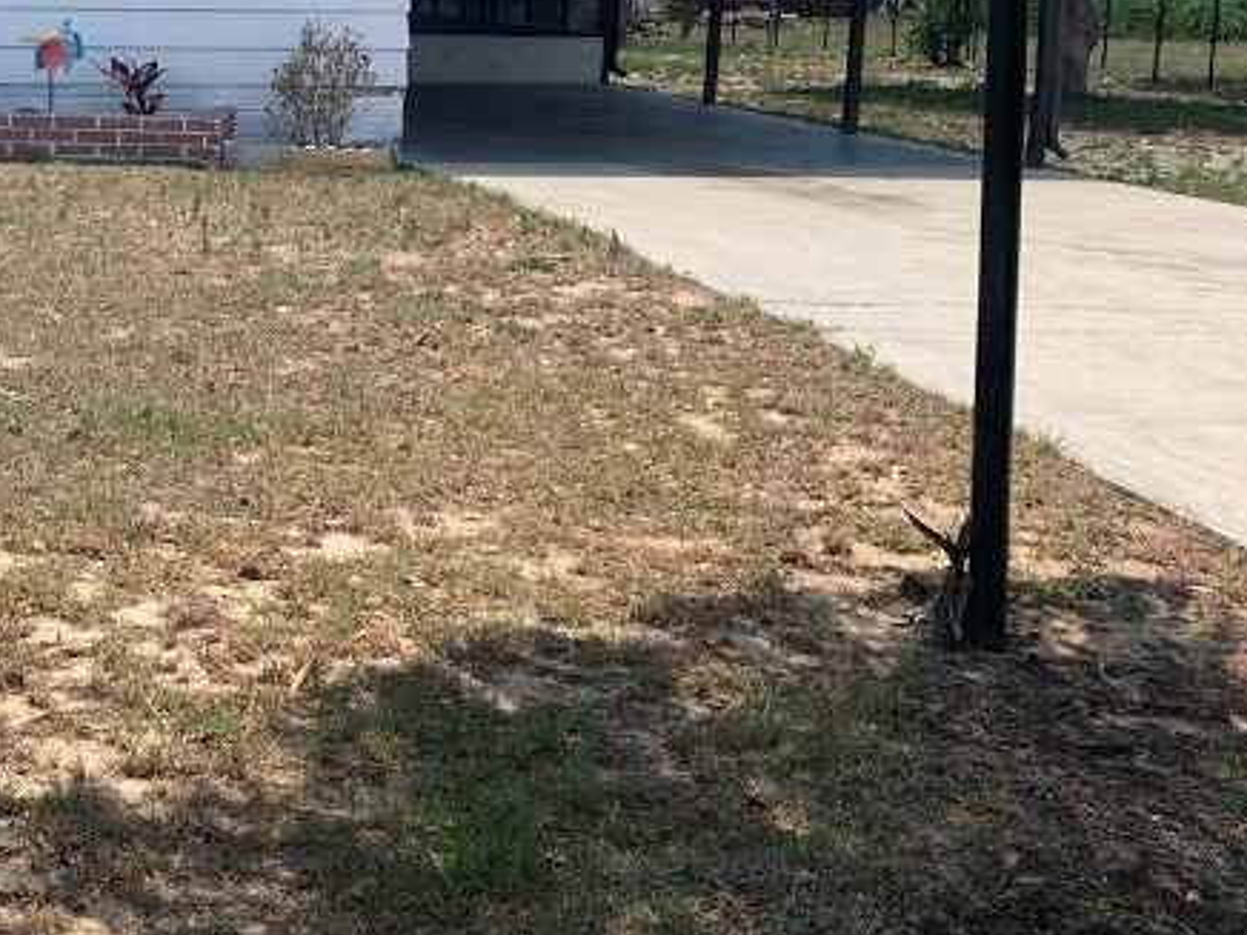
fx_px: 2197
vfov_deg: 23.9
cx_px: 77
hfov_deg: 30.0
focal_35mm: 61
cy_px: 274
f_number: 1.8
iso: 25
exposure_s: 1/1387
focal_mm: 4.25
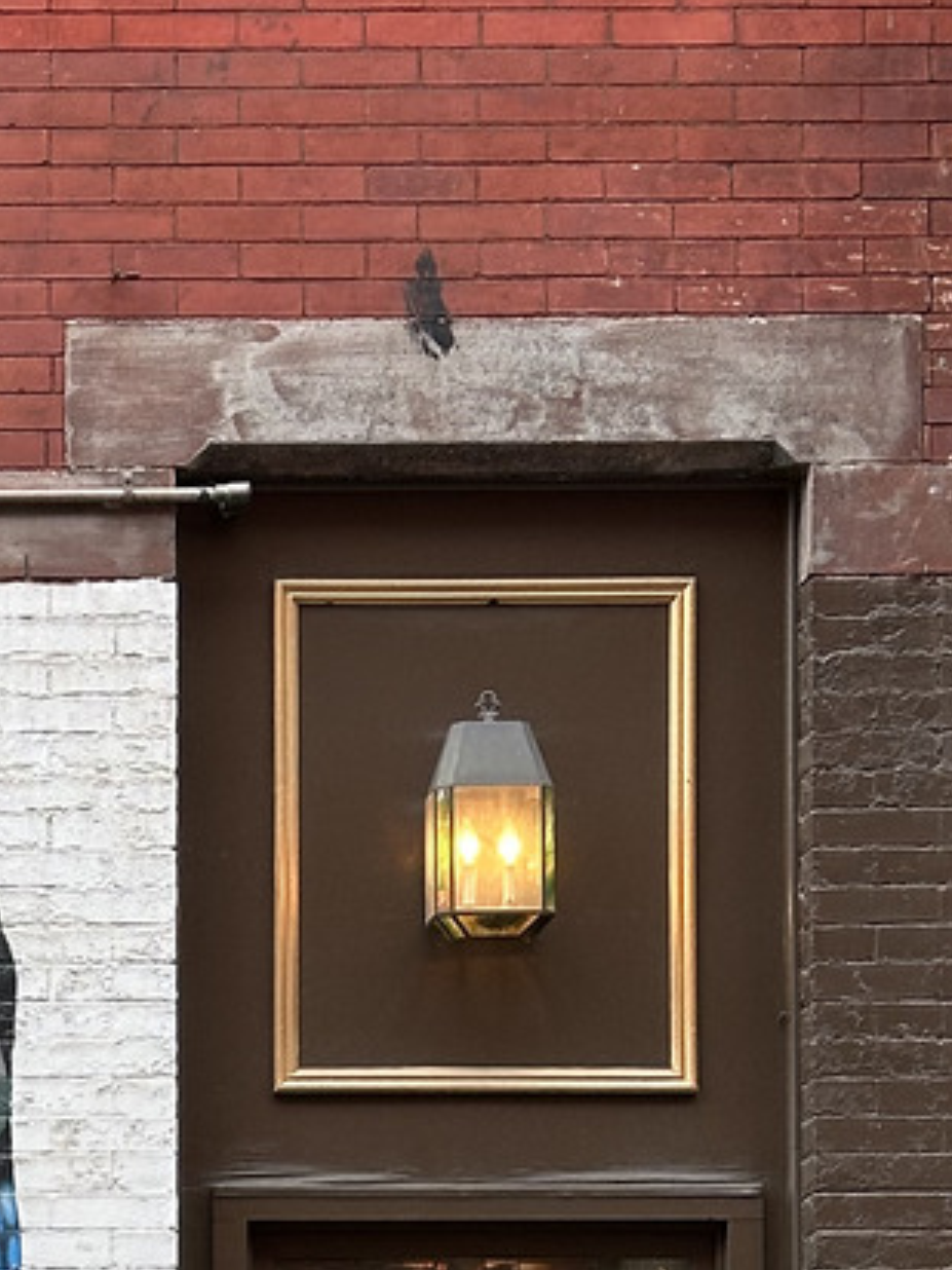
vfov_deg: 12.0
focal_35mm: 159
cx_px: -459
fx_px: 5830
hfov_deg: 9.1
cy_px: 1675
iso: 50
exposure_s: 1/60
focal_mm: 6.86
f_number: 1.78
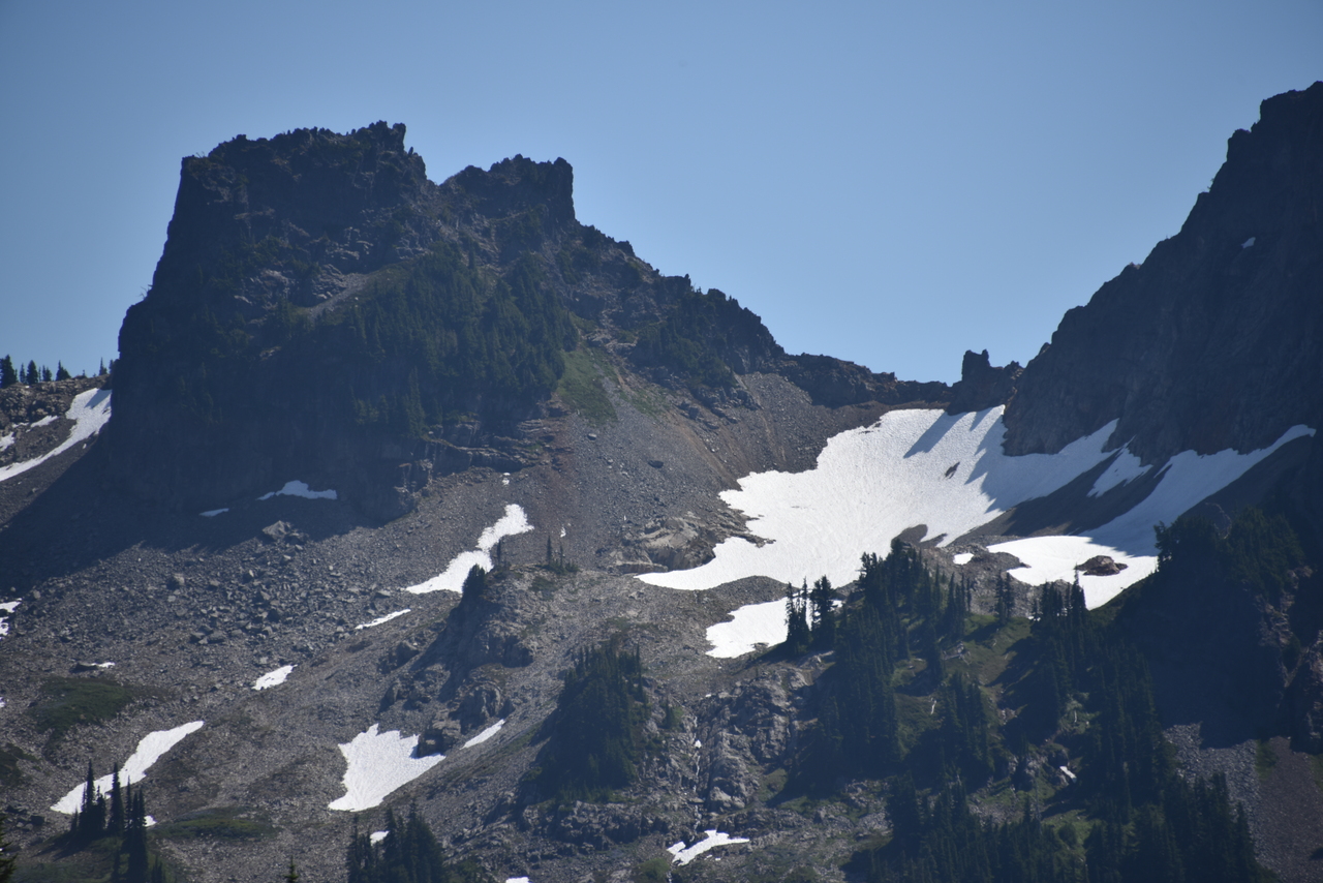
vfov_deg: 4.6
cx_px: 662
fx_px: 11027
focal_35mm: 300
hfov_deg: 6.9
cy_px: 442
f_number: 7.1
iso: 100
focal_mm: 300
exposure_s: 1/640
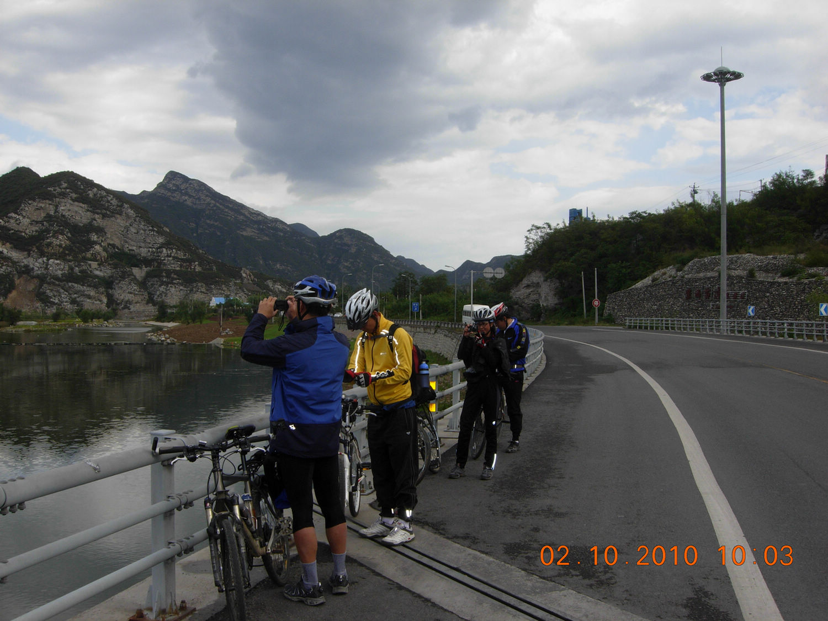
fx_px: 861
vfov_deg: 39.7
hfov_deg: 51.4
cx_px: 414
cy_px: 310
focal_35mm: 36
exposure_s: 1/313
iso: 50
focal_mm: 7.5
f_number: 5.4
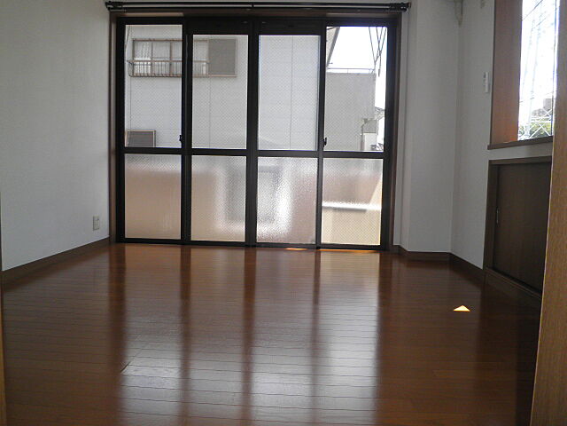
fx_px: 426
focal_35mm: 26
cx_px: 284
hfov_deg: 67.3
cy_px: 213
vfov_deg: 53.1
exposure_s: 1/100
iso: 64
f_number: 2.8
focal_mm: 4.7
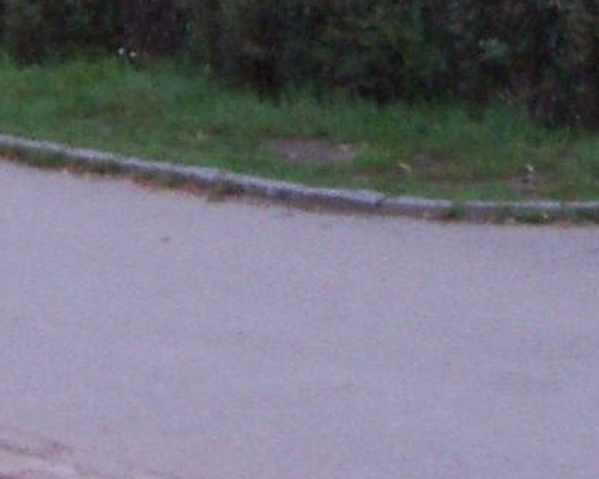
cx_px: 281
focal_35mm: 212
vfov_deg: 7.1
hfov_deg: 9.1
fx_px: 3759
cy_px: -393
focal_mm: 7.5
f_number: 3.7
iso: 160
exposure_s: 1/30
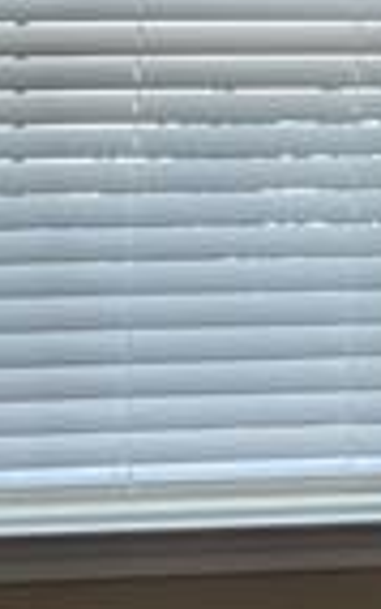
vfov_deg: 10.2
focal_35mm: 199
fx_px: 3299
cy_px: -283
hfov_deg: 6.6
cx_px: 304
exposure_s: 1/120
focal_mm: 4.2
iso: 80
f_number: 1.6
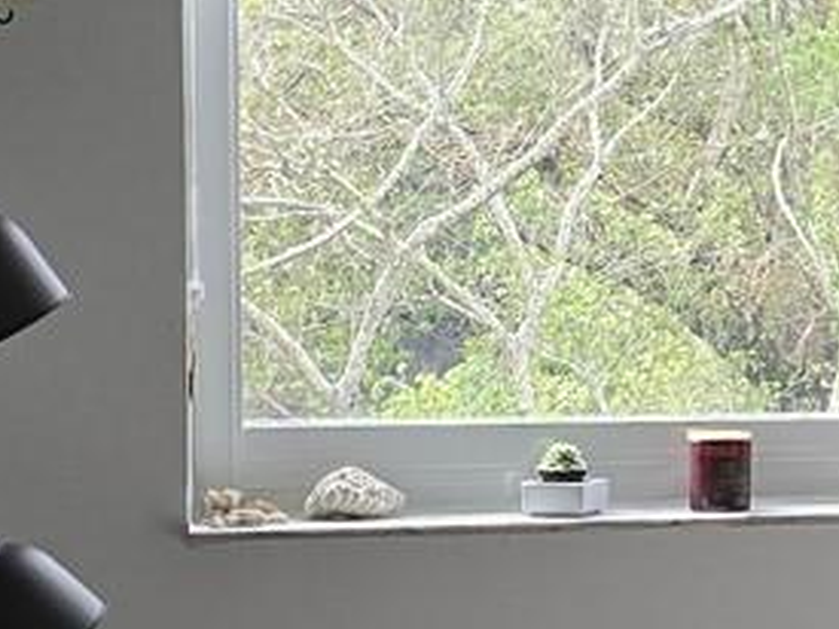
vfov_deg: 11.1
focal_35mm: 134
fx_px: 3246
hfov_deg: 13.8
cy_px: 314
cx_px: 1254
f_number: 1.7
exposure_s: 1/120
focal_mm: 6.3
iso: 80
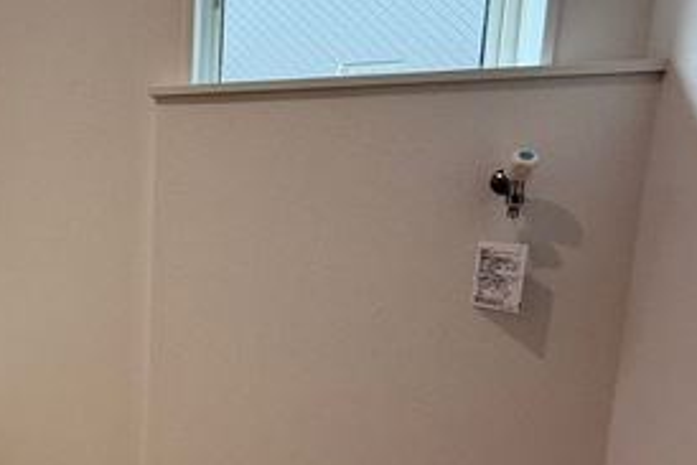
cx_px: 25
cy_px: 282
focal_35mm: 34
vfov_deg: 38.7
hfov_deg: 47.8
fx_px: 659
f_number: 2.2
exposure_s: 1/100
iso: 250
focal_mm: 2.22
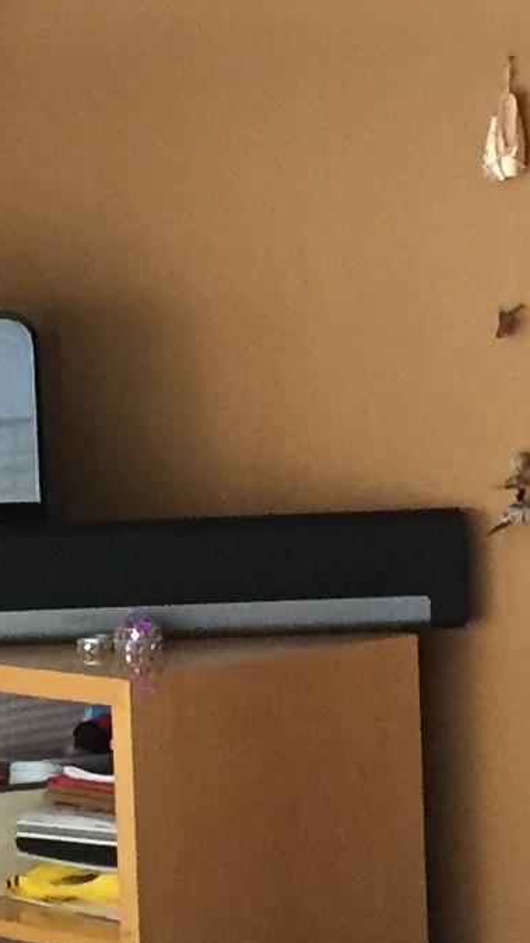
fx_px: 3824
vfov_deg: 14.1
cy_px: 448
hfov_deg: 7.9
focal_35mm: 153
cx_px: 129
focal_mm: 4.15
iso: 200
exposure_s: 1/30
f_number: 2.2
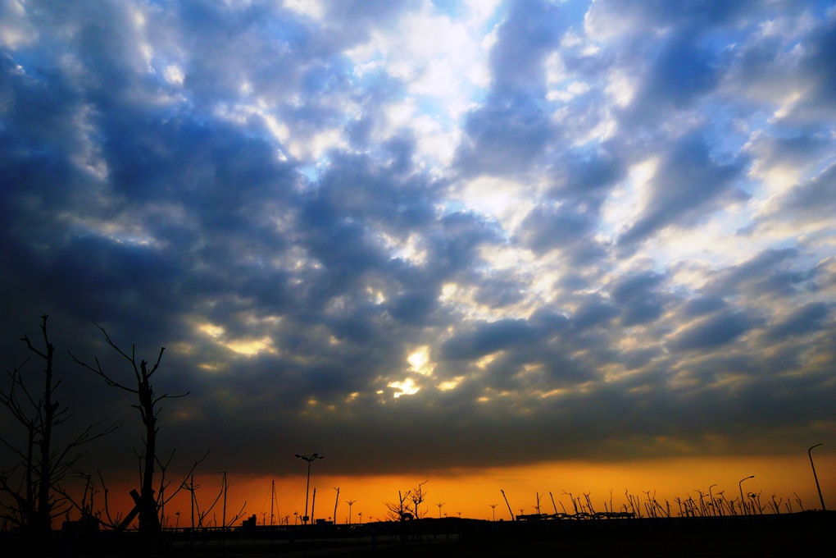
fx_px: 557
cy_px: 279
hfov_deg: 73.7
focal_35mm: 24
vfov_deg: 53.1
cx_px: 418
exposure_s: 1/1250
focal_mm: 16
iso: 100
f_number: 2.8
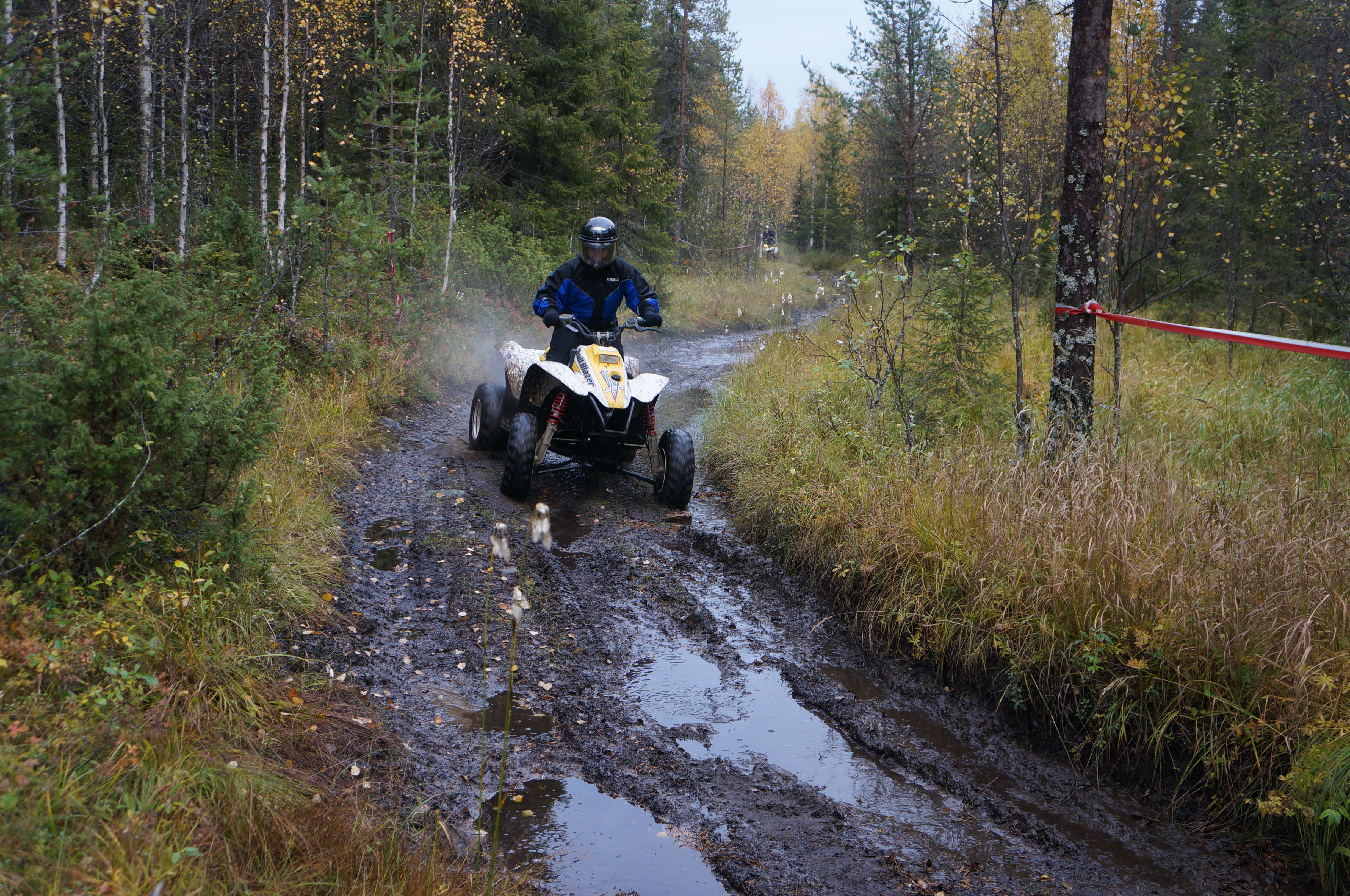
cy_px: 448
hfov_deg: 48.0
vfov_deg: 32.9
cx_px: 675
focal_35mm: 40
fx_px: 1517
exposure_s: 1/160
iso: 320
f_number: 4
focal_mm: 27
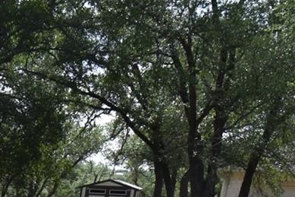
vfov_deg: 15.3
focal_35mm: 79
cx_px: -237
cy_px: 337
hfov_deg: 19.3
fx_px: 647
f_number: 8
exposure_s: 1/125
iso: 100
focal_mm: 10
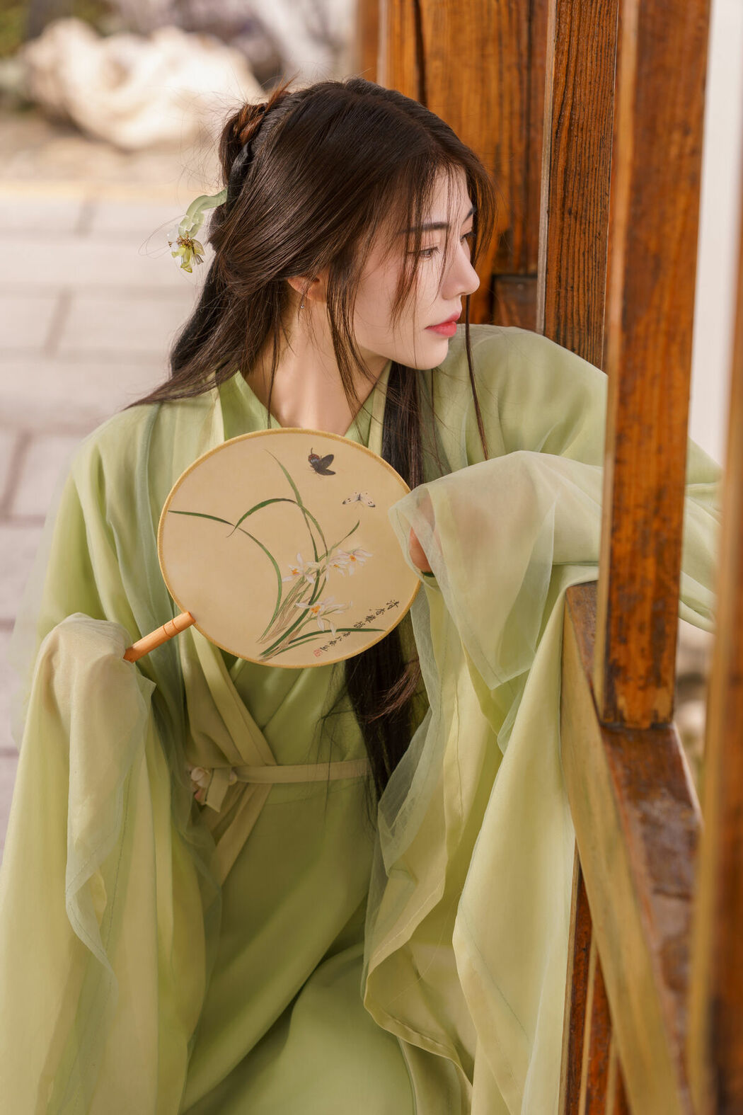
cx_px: 372
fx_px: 2786
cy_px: 558
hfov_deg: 15.2
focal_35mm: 90
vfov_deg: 22.6
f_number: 4
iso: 100
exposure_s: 1/200
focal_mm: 90
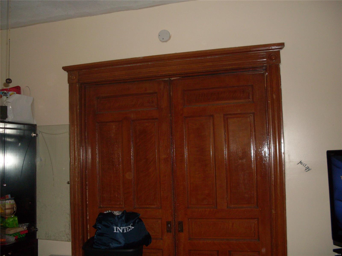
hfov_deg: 49.0
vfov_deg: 37.7
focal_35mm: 38
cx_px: 171
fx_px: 375
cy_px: 128
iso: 100
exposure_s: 1/45
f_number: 2.8
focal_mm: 6.3
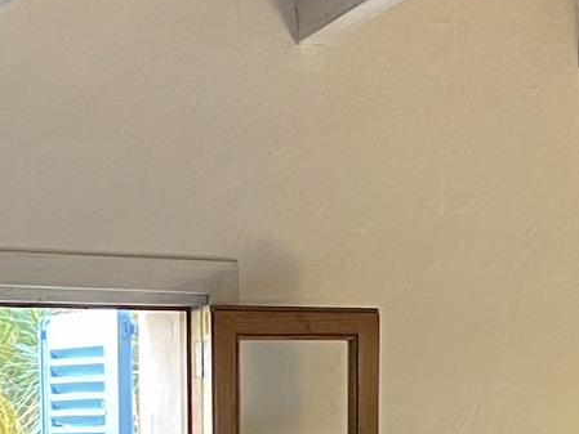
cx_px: 237
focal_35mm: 139
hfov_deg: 14.2
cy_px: 853
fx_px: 2326
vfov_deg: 9.9
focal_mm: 4.2
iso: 400
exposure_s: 1/60
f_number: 1.6
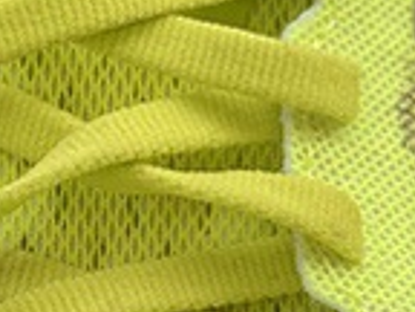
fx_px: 4328
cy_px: 260
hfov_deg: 5.4
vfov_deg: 4.1
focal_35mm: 361
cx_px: 781
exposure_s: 1/122
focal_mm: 6
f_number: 2
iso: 32
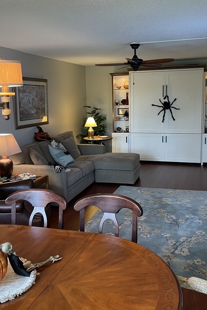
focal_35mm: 35
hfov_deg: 37.8
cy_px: 138
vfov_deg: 54.3
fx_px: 302
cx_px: 111
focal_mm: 5.1
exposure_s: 1/60
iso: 400
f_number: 1.6
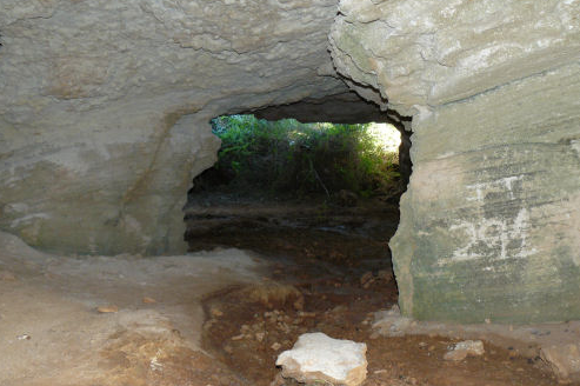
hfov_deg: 50.7
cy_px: 184
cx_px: 289
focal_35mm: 38
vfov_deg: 35.0
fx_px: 612
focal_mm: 6
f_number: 2.8
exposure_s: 1/30
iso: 160
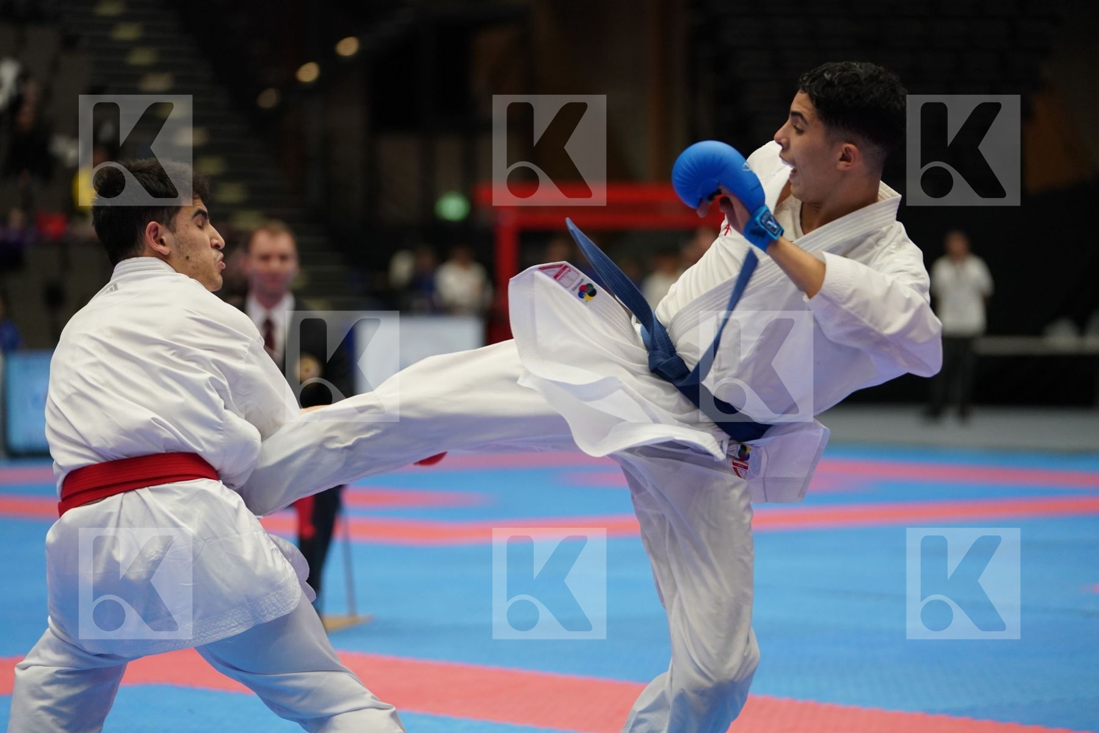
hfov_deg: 15.6
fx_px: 3999
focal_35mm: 131
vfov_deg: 10.5
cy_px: 366
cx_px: 550
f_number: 2.8
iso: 2000
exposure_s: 1/1000
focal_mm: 131
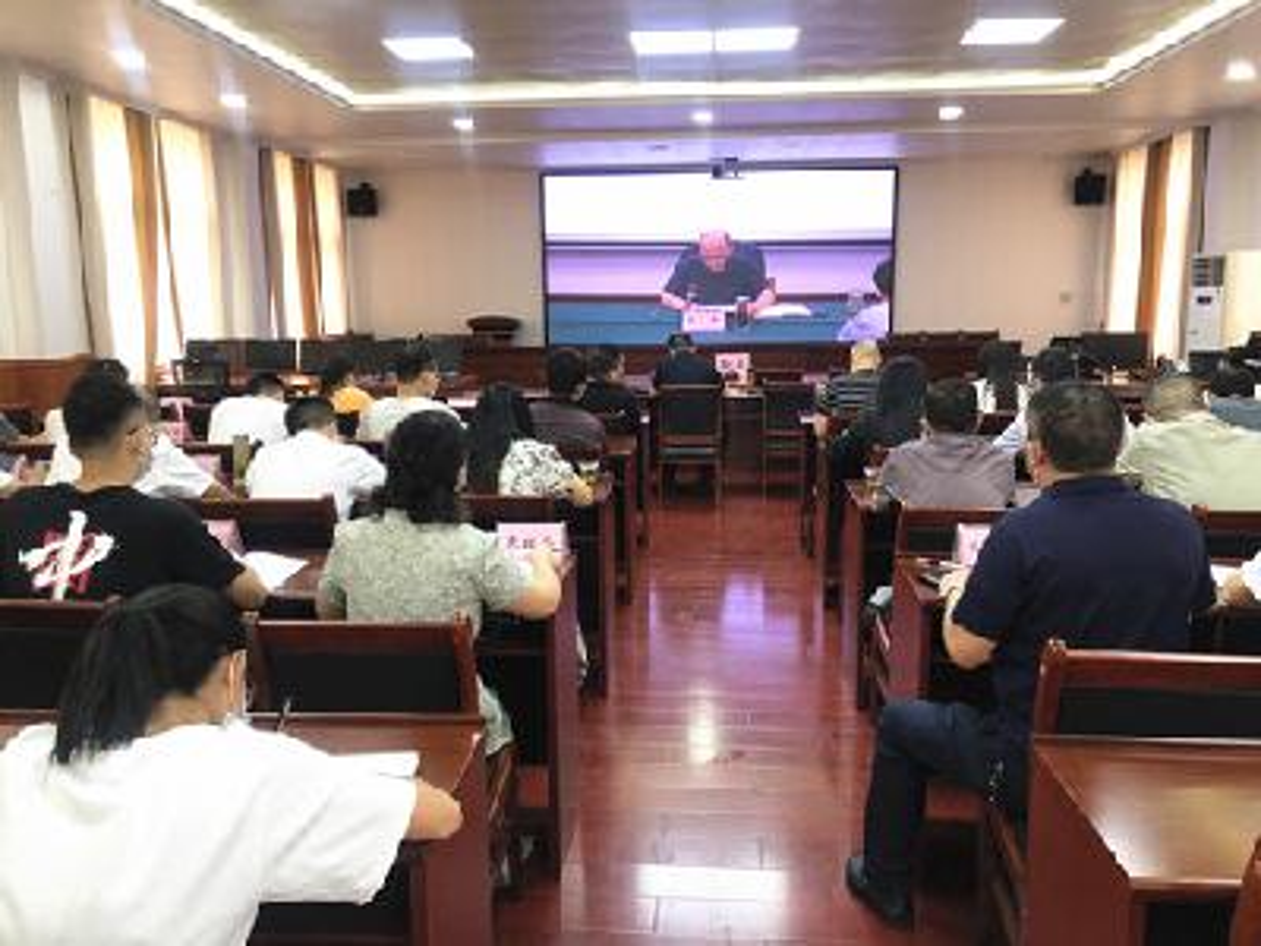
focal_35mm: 28
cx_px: 630
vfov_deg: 49.7
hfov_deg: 63.4
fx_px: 1020
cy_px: 473
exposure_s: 1/17
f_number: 1.8
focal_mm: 4
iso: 40
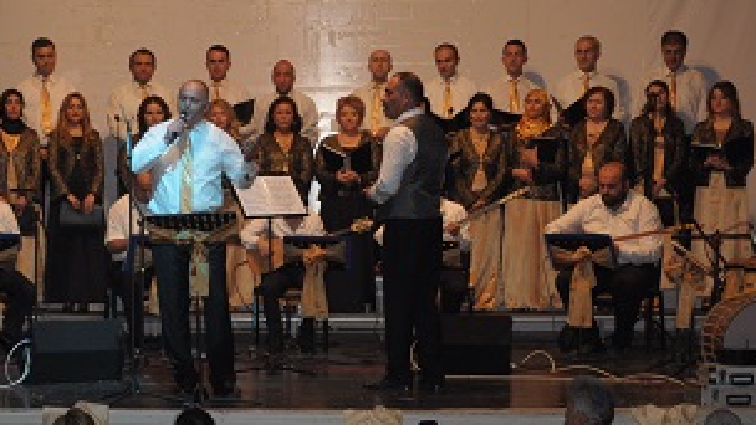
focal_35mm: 113
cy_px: 388
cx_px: 216
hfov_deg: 18.9
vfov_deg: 10.7
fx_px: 2265
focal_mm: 34
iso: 400
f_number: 4.2
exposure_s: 1/60
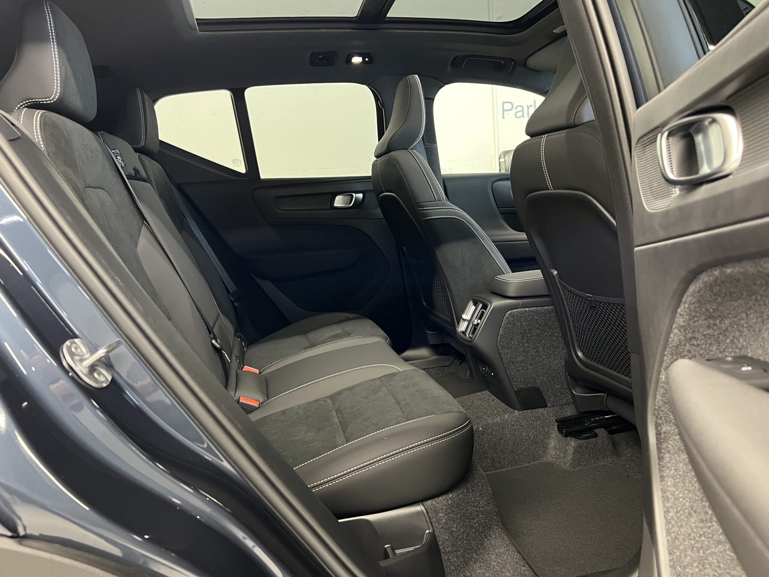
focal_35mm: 26
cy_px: 288
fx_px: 578
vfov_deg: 53.1
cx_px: 384
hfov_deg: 67.3
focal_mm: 5.7
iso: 500
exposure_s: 1/33
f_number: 1.5
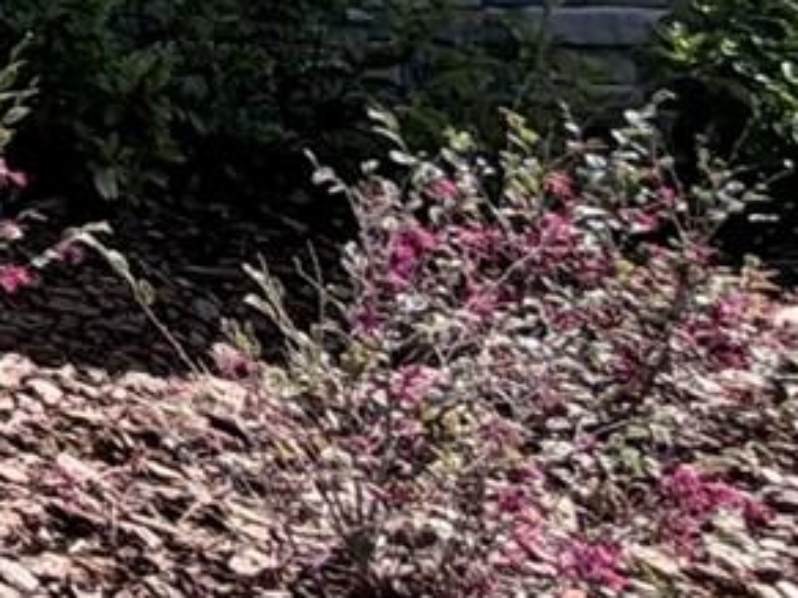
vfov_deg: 16.0
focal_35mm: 77
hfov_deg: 15.3
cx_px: -1080
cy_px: -507
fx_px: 1774
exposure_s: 1/770
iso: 32
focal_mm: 2.22
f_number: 2.2
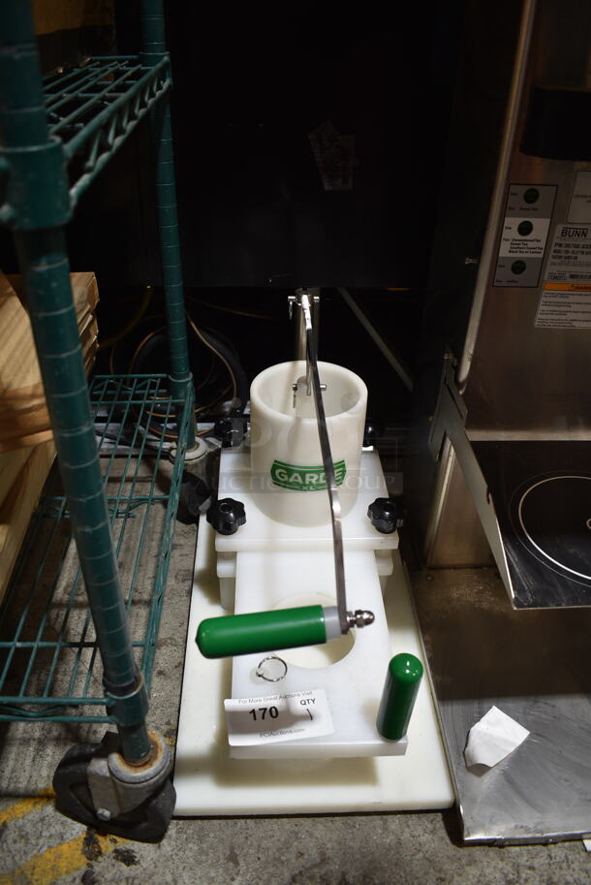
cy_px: 442
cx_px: 296
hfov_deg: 48.0
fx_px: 664
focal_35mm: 27
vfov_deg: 67.3
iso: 180
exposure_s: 1/30
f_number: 3.5
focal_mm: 18
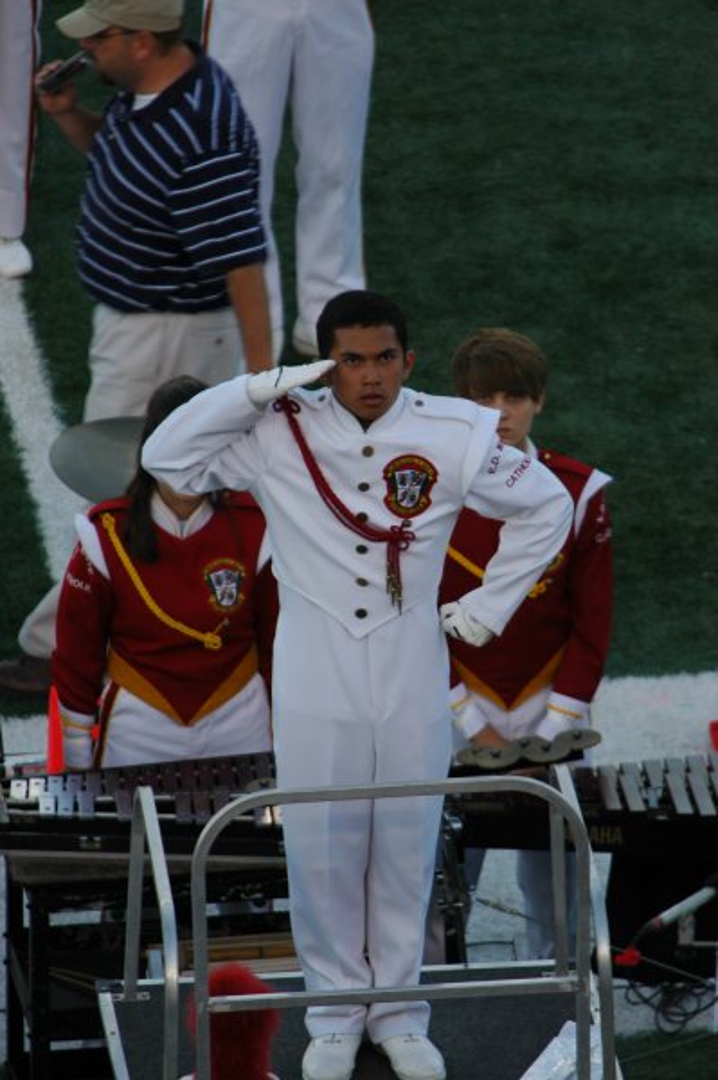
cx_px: 359
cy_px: 540
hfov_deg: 2.3
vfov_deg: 3.4
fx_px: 17980
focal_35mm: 600
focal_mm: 400
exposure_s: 1/160
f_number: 5.6
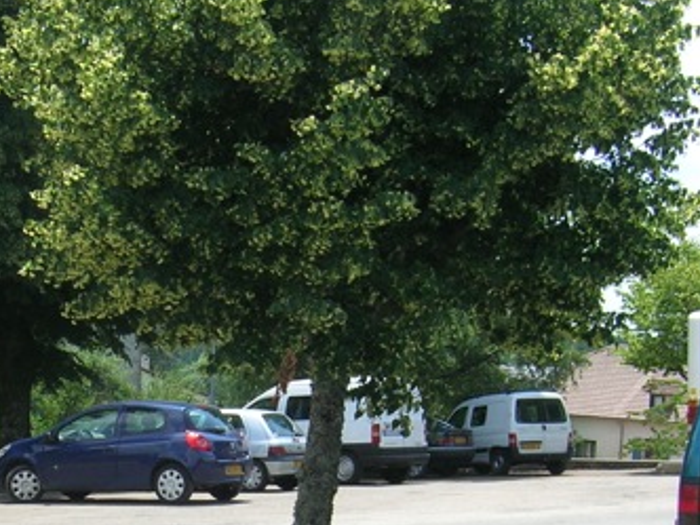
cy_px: 498
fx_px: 1658
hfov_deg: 23.6
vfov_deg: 17.7
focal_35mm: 82
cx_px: 186
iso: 50
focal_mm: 5.7
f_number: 4.9
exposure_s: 1/196
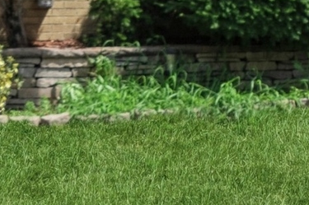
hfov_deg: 12.9
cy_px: -220
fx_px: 1337
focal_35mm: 156
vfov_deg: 8.3
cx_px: 346
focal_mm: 24
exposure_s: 1/400
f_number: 11
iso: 200
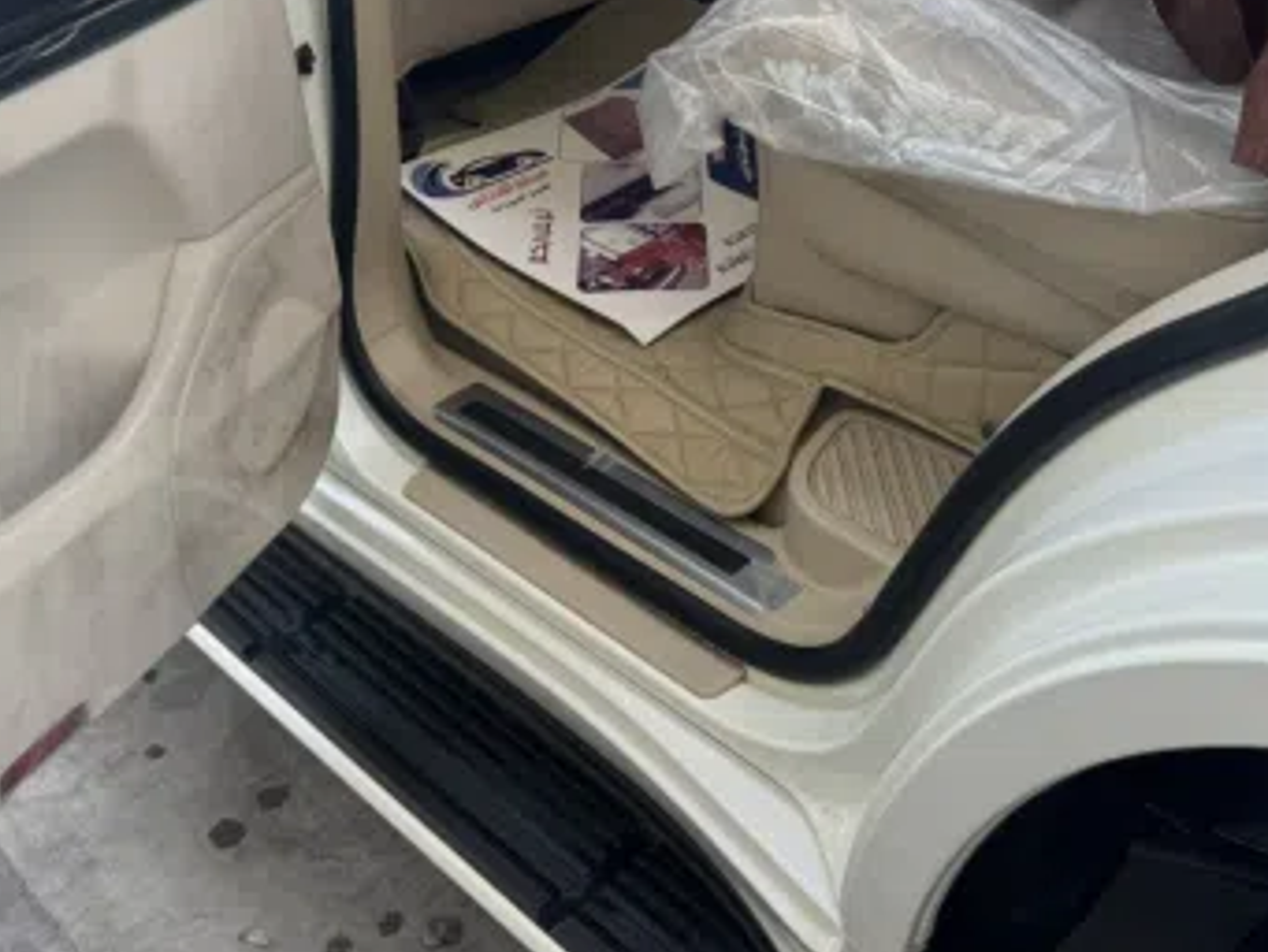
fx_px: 1649
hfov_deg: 41.8
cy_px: 89
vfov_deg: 30.7
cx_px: 476
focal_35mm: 45
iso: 64
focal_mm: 6.86
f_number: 1.78
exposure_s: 1/121
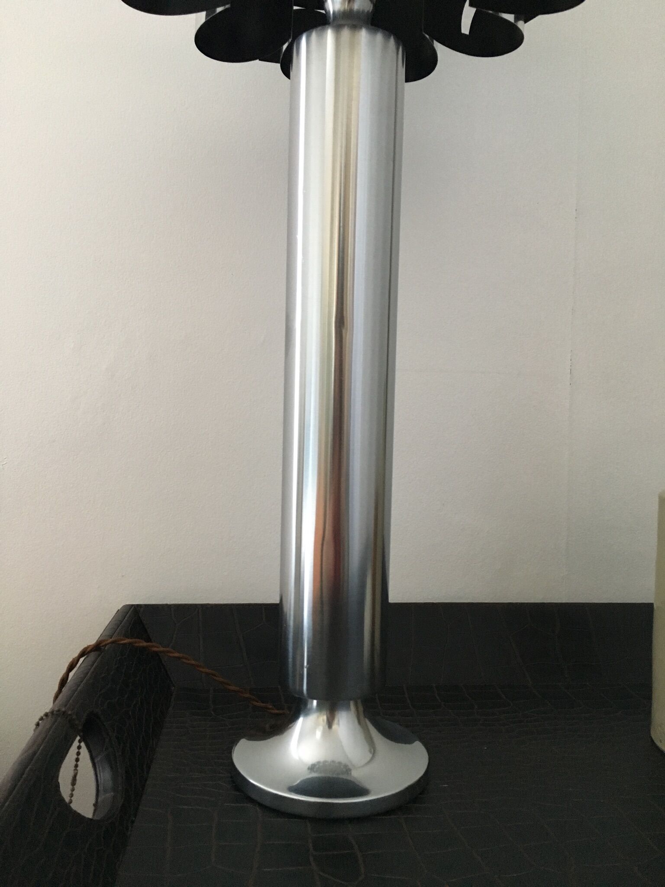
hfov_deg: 48.2
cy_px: 444
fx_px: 743
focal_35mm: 29
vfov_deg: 61.7
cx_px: 332
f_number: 2.2
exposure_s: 1/25
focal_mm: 4.15
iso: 200
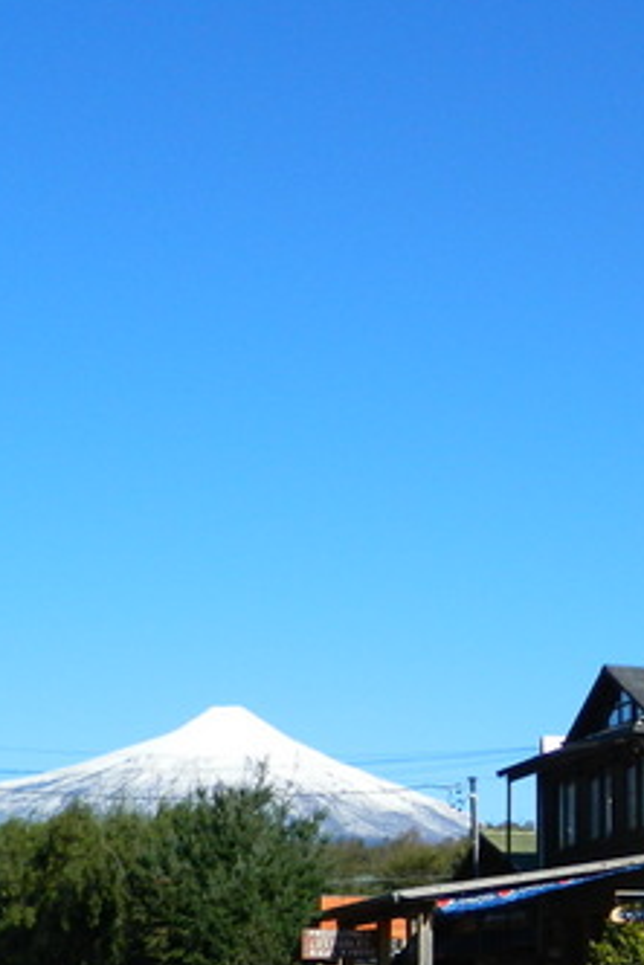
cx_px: 804
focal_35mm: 70
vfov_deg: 28.4
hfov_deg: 18.3
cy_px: 733
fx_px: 1878
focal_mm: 5.1
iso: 80
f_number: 8.9
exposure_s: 1/160
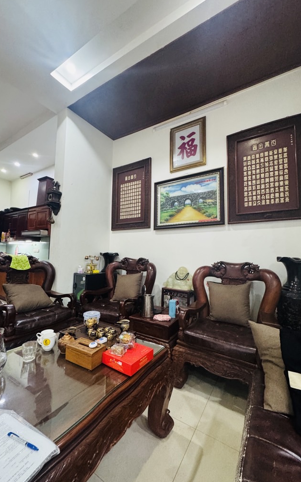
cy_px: 240
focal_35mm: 15
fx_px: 197
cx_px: 146
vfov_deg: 101.5
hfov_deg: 74.8
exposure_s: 1/50
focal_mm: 2.22
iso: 500
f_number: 2.2
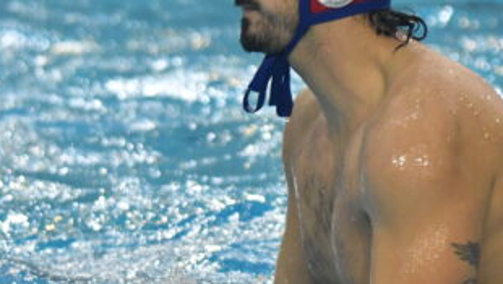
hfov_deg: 2.6
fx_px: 11253
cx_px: 328
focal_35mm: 843
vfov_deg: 1.4
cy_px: 191
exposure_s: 1/400
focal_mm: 260
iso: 4000
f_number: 6.3
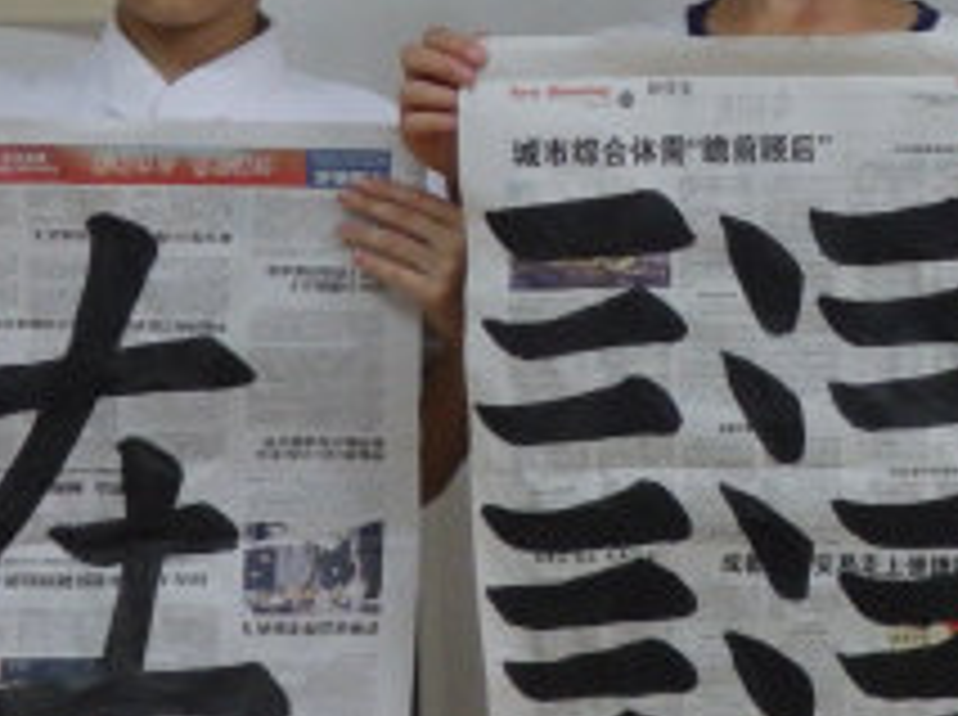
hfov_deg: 17.6
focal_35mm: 107
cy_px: 34
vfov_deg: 13.6
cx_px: 1138
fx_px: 2956
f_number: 3.4
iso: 500
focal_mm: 6
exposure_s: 1/60
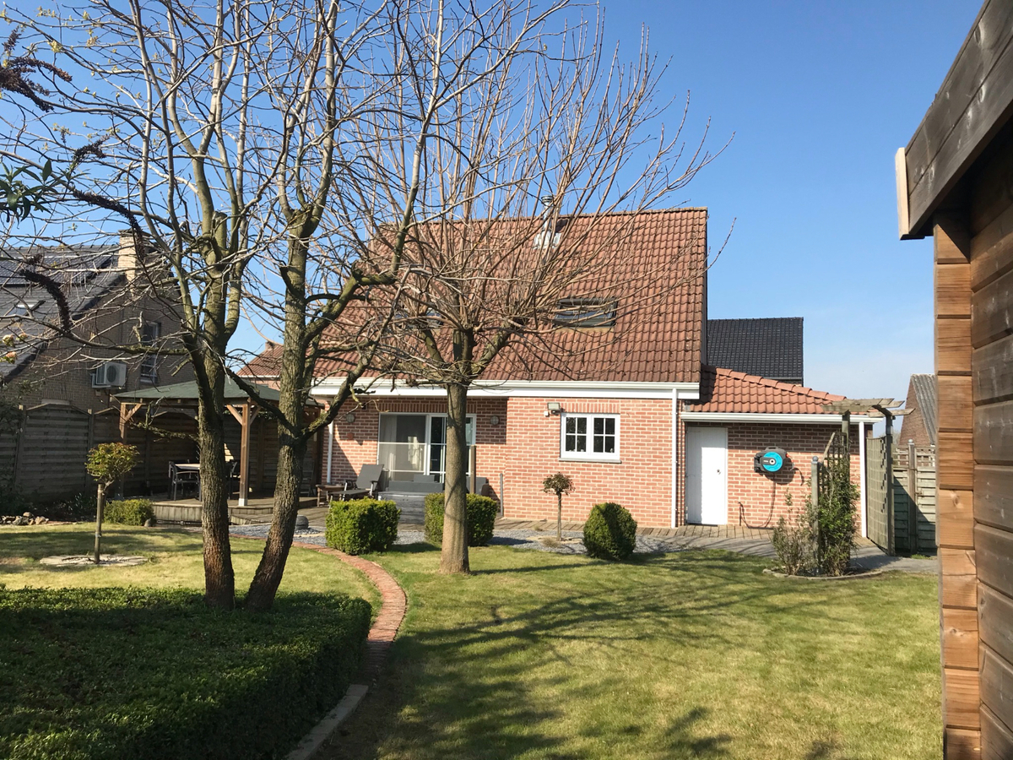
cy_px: 380
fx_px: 819
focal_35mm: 28
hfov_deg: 63.4
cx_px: 506
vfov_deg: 49.7
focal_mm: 3.99
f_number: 1.8
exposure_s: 1/2037
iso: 20
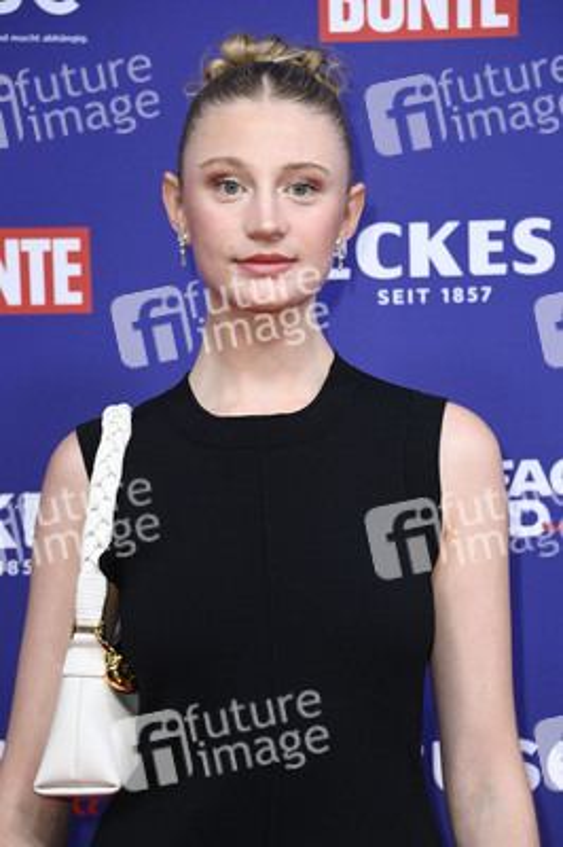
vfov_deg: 16.4
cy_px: 424
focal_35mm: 125
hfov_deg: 10.9
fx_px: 2937
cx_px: 282
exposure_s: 1/200
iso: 800
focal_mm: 125
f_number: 5.6
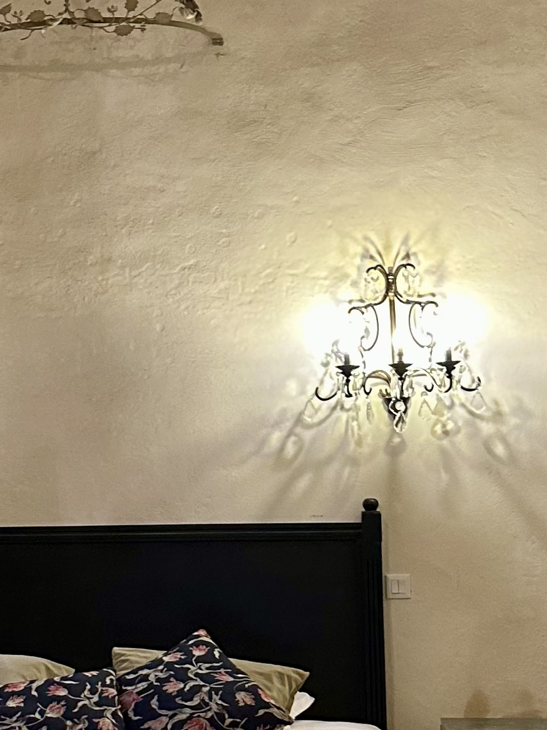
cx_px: 98
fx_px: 1749
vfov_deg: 23.5
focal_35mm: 83
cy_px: 413
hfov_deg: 17.6
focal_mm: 6.86
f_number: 1.78
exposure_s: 1/50
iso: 400
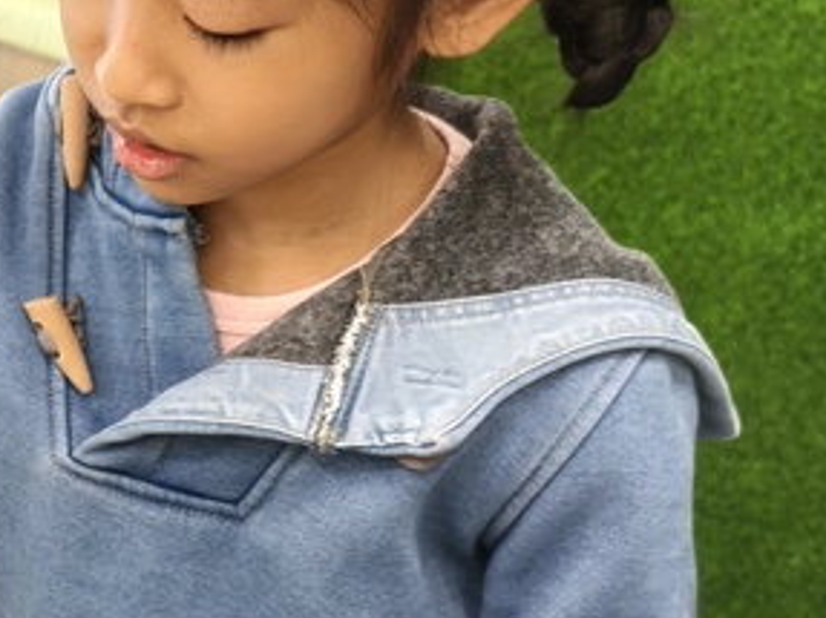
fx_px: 1956
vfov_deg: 17.8
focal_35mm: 82
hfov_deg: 21.7
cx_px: -227
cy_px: 503
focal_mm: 6.54
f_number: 1.57
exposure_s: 1/547
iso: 1446
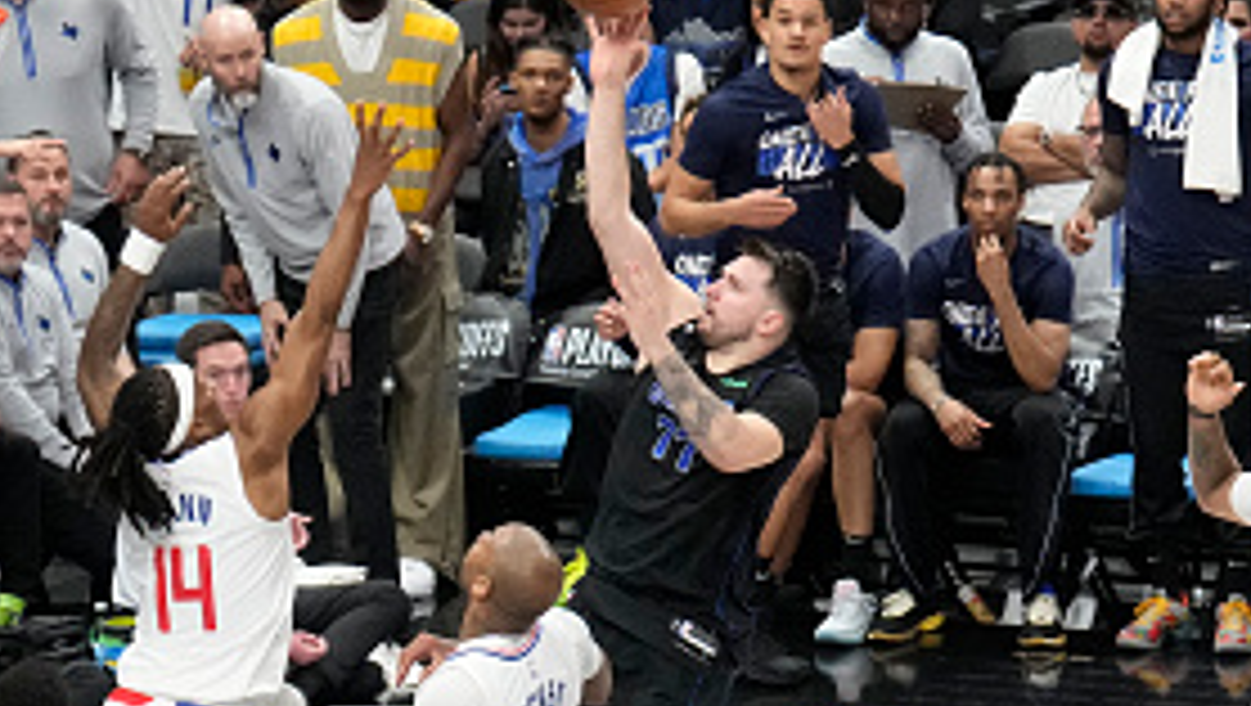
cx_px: 284
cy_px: 688
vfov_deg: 2.5
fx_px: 16336
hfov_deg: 4.4
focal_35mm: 492
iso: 6400
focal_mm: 147
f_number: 4
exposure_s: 1/1250
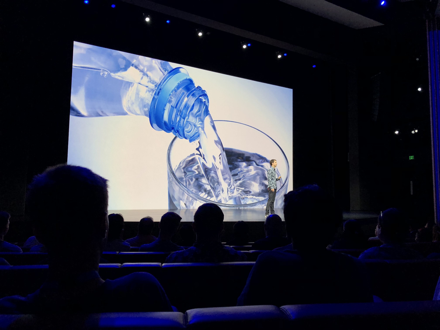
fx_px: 356
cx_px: 220
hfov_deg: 63.4
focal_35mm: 28
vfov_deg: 49.7
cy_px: 165
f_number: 1.8
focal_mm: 4
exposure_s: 1/30
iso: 25
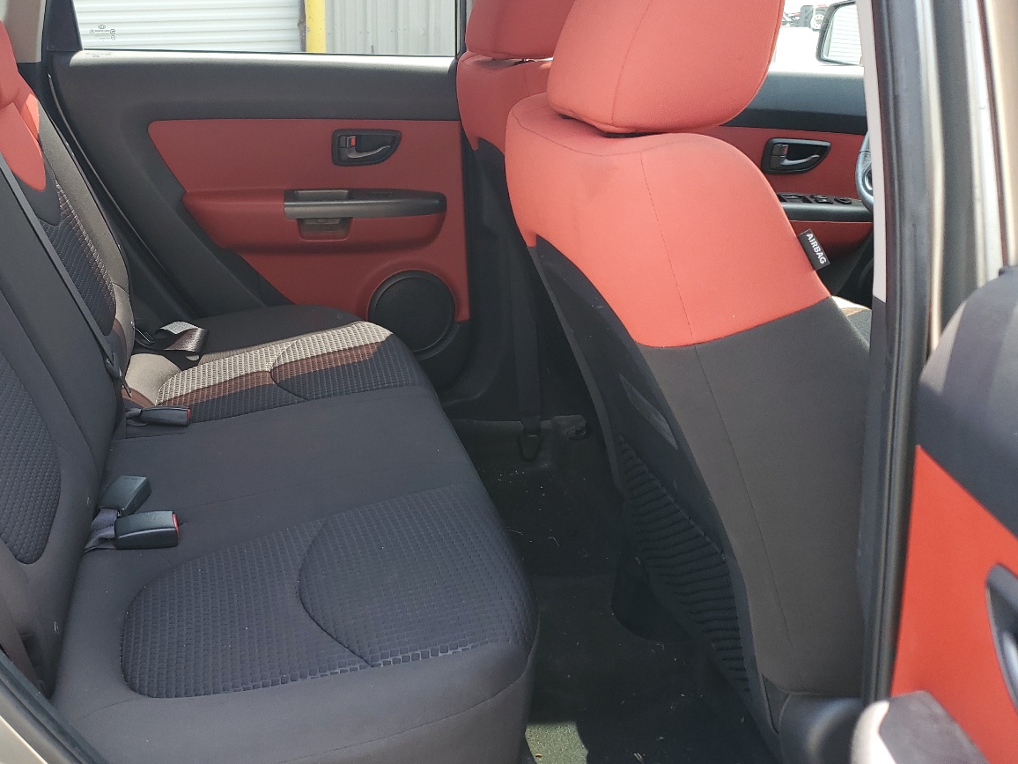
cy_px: 360
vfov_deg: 39.6
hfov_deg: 50.2
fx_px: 1059
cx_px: 318
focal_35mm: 36
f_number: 1.5
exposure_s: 1/200
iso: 50
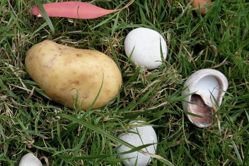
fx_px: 484
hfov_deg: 27.5
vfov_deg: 19.4
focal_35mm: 70
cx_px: 11
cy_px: 54
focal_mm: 18.8
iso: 200
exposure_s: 1/320
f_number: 5.6
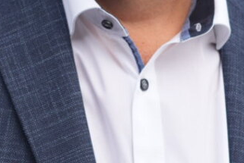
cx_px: 154
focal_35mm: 269
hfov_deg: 7.6
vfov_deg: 5.1
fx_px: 1826
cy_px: 73
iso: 100
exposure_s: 1/400
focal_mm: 50
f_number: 4.5
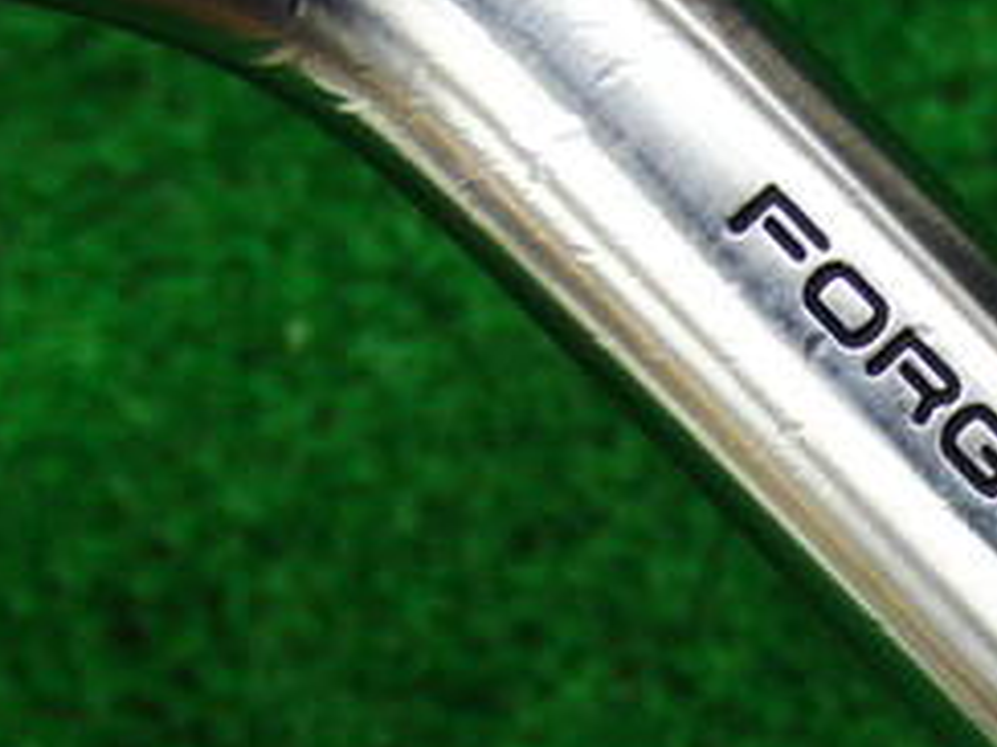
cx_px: 1001
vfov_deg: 15.1
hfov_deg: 19.6
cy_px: 604
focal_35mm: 97
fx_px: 2794
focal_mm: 6.42
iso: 400
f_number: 3.6
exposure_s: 1/60
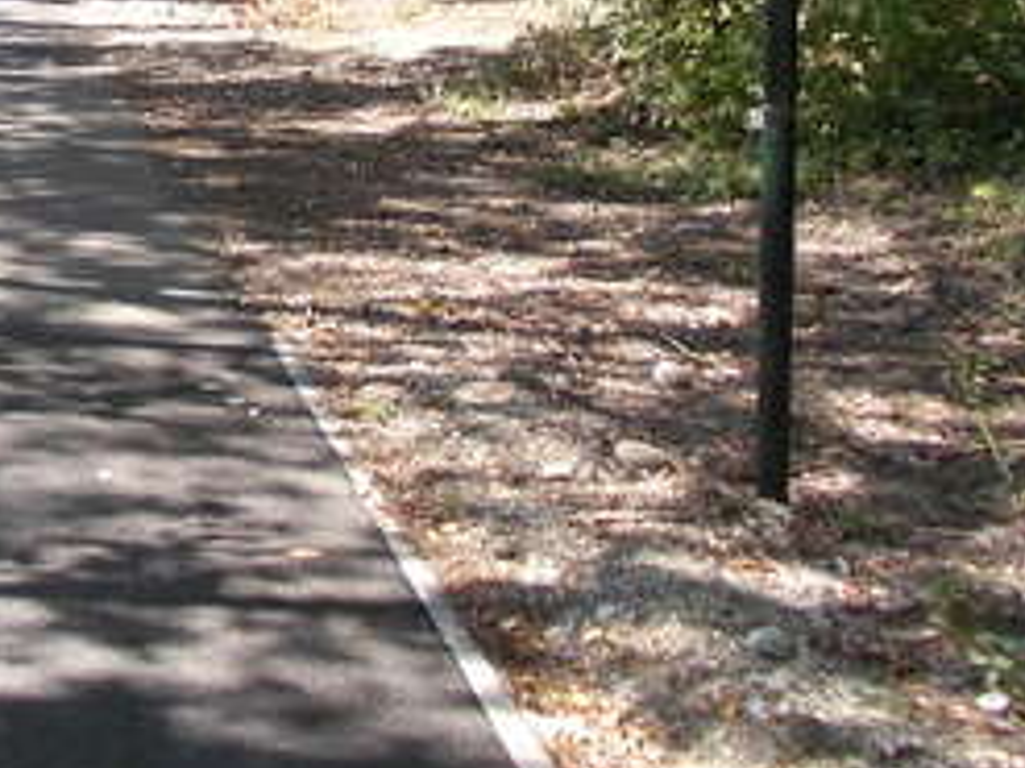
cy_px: -133
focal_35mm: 68
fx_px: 2013
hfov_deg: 26.8
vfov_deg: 20.3
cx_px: -37
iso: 80
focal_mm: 4
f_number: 2.7
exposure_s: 1/500
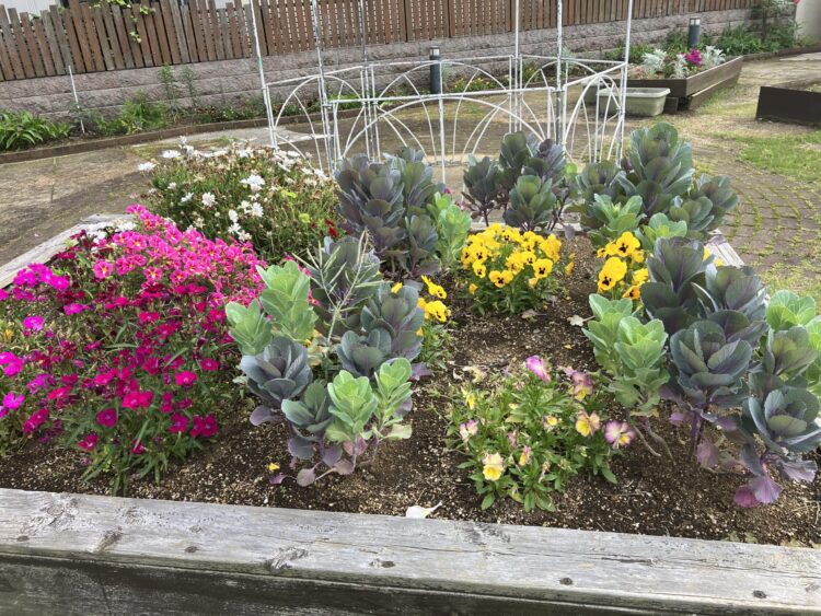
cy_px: 308
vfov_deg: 49.8
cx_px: 410
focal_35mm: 28
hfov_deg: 63.4
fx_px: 664
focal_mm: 3.99
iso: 32
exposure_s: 1/294
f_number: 1.8
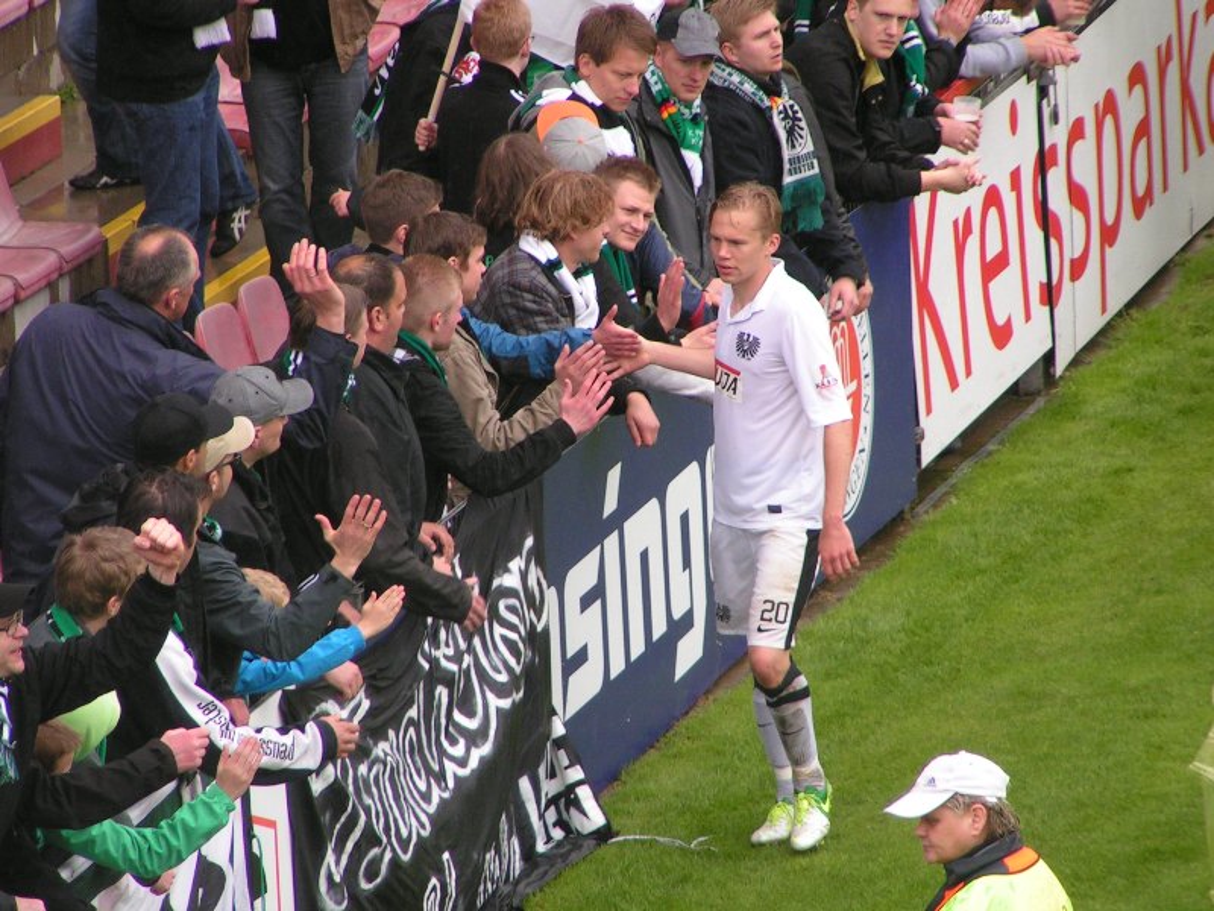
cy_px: 456
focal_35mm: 380
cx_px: 607
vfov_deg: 3.9
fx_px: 13327
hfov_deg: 5.2
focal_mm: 58
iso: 100
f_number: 3.5
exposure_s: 1/320
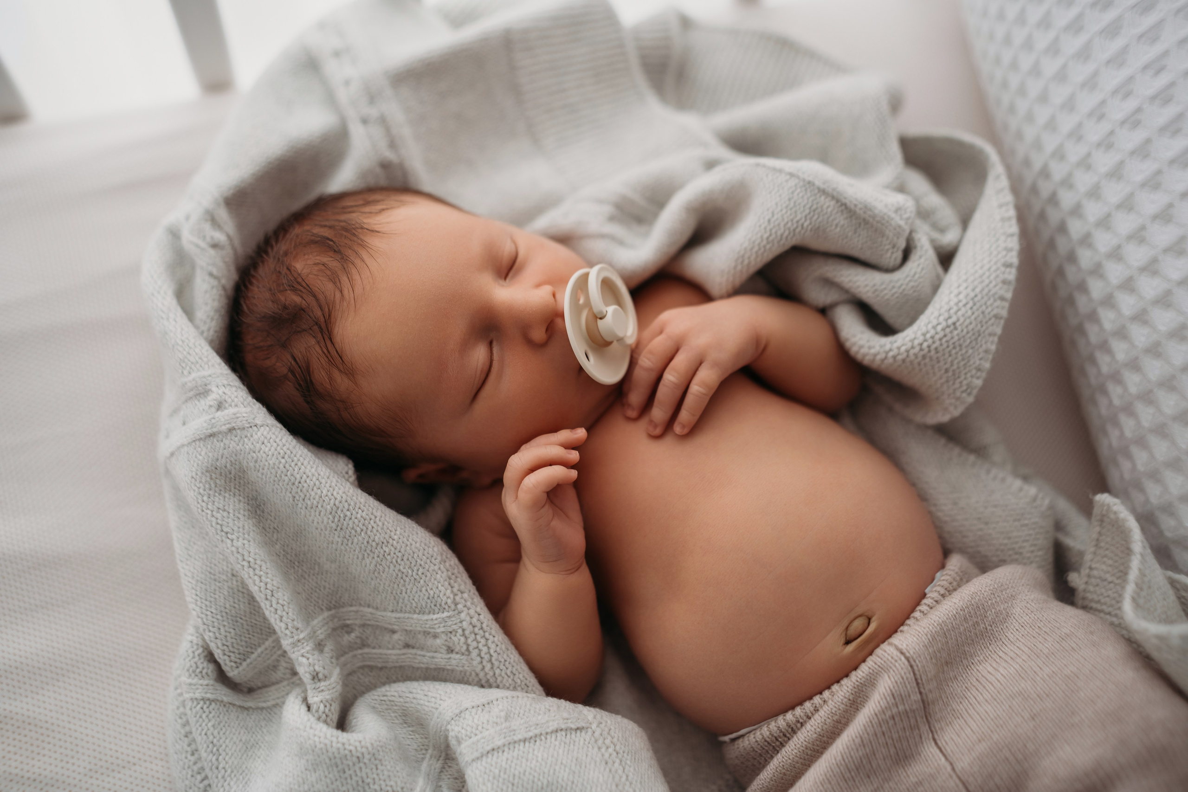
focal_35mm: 35
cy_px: 396
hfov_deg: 54.4
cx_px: 594
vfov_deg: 37.9
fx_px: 1155
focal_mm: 35
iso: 160
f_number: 1.8
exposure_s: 1/160
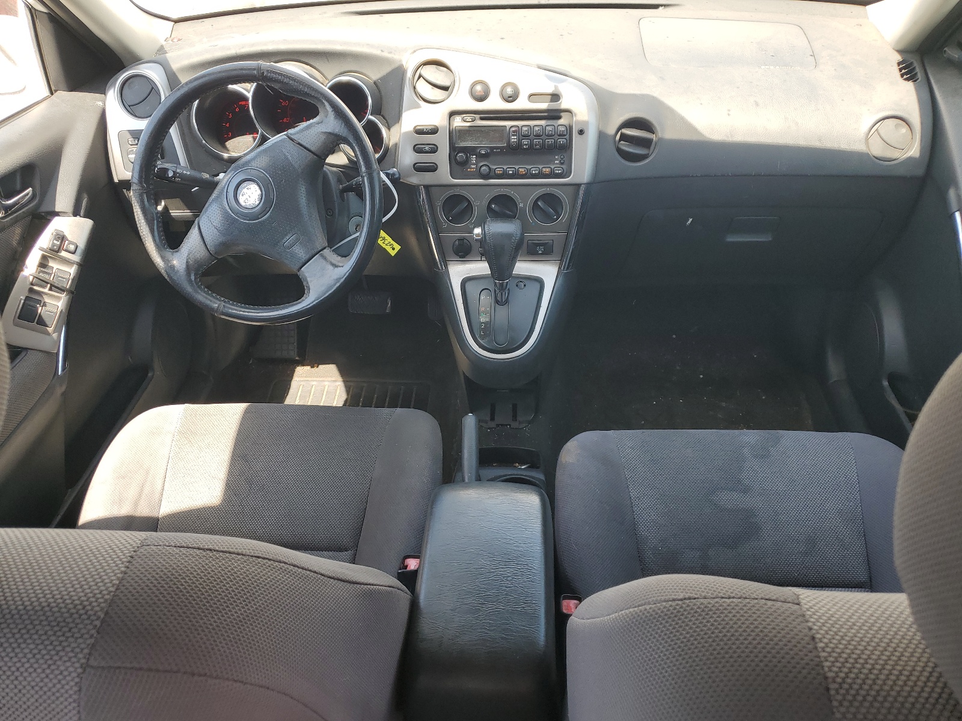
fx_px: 723
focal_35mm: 26
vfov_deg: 53.1
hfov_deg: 67.3
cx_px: 481
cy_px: 360
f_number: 1.5
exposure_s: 1/270
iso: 50
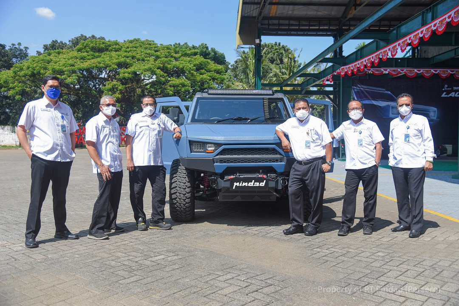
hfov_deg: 58.7
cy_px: 153
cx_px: 230
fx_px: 408
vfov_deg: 41.1
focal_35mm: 32
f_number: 4
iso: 100
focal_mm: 32
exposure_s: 1/640
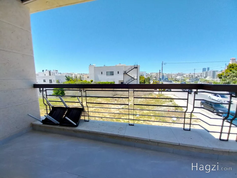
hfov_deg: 106.2
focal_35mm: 13
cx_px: 118
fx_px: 89
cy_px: 89
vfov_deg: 89.9
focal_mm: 1.3
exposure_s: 1/349
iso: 64
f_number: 2.2
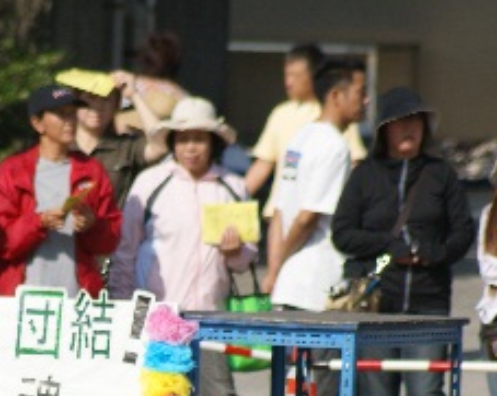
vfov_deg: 1.7
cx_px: -26
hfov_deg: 2.1
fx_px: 13691
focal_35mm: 932
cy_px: 273
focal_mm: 300
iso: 100
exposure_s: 1/640
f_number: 6.3
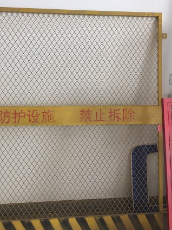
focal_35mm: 41
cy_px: 110
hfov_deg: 35.1
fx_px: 272
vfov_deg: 45.8
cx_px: 76
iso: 40
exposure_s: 1/100
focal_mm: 4.15
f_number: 2.2
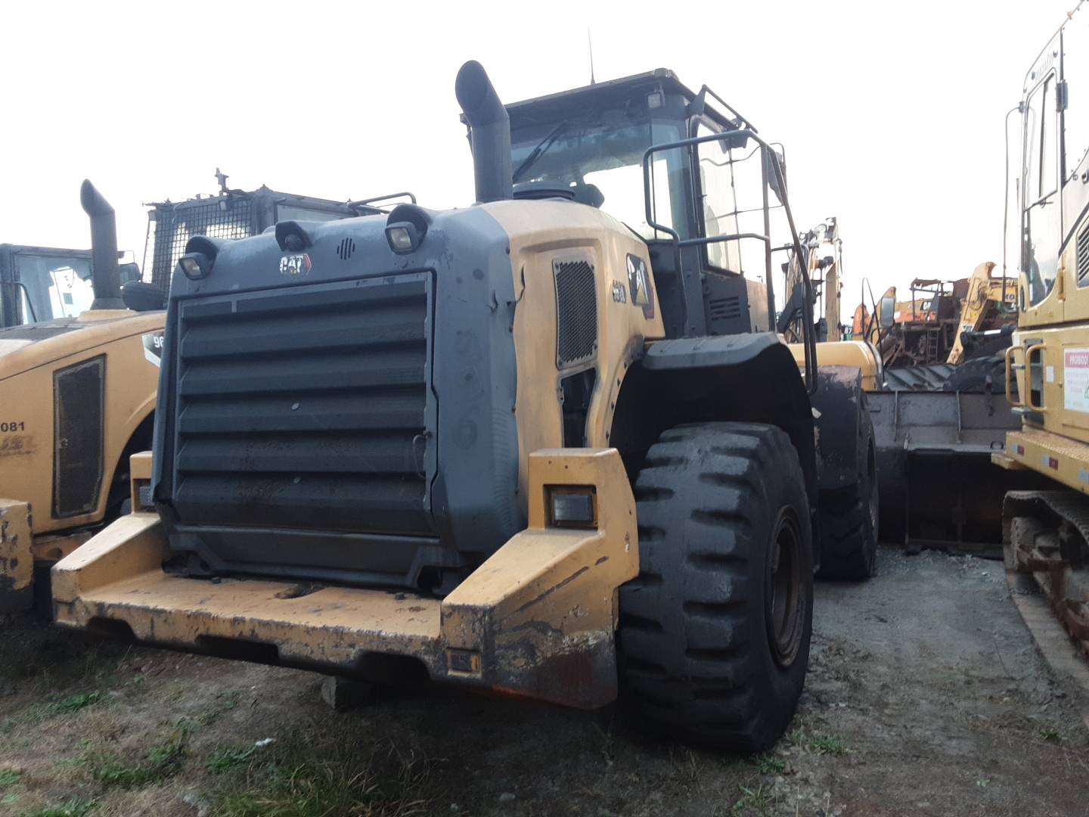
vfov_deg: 49.7
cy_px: 408
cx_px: 544
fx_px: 881
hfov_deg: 63.4
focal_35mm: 28
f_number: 1.9
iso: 46
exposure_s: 1/40
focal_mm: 2.9
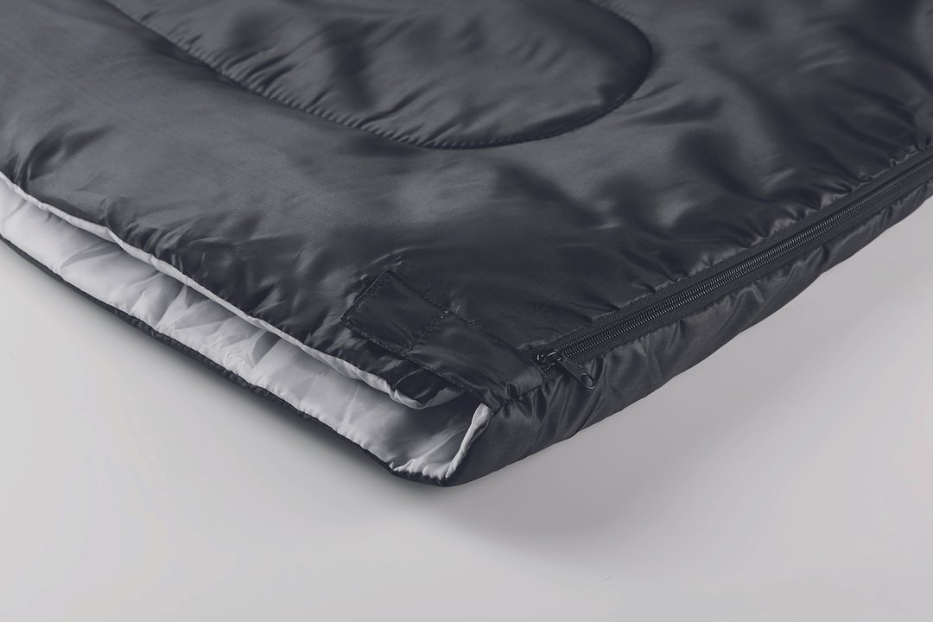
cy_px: 311
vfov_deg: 13.0
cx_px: 466
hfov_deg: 19.5
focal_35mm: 105
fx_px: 2721
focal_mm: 105
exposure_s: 1/125
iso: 100
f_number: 14
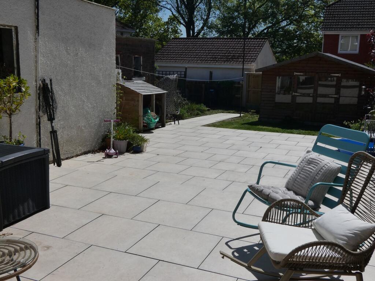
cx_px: 188
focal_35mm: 38
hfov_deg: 49.0
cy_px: 140
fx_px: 412
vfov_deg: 37.7
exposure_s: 1/800
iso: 80
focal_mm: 6.8
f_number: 7.1
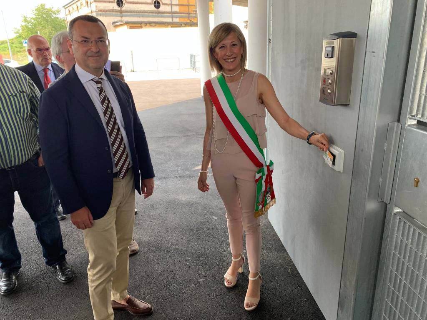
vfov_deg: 53.1
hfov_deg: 67.3
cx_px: 214
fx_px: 321
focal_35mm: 26
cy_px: 160
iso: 25
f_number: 1.8
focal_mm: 4.25
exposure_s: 1/121
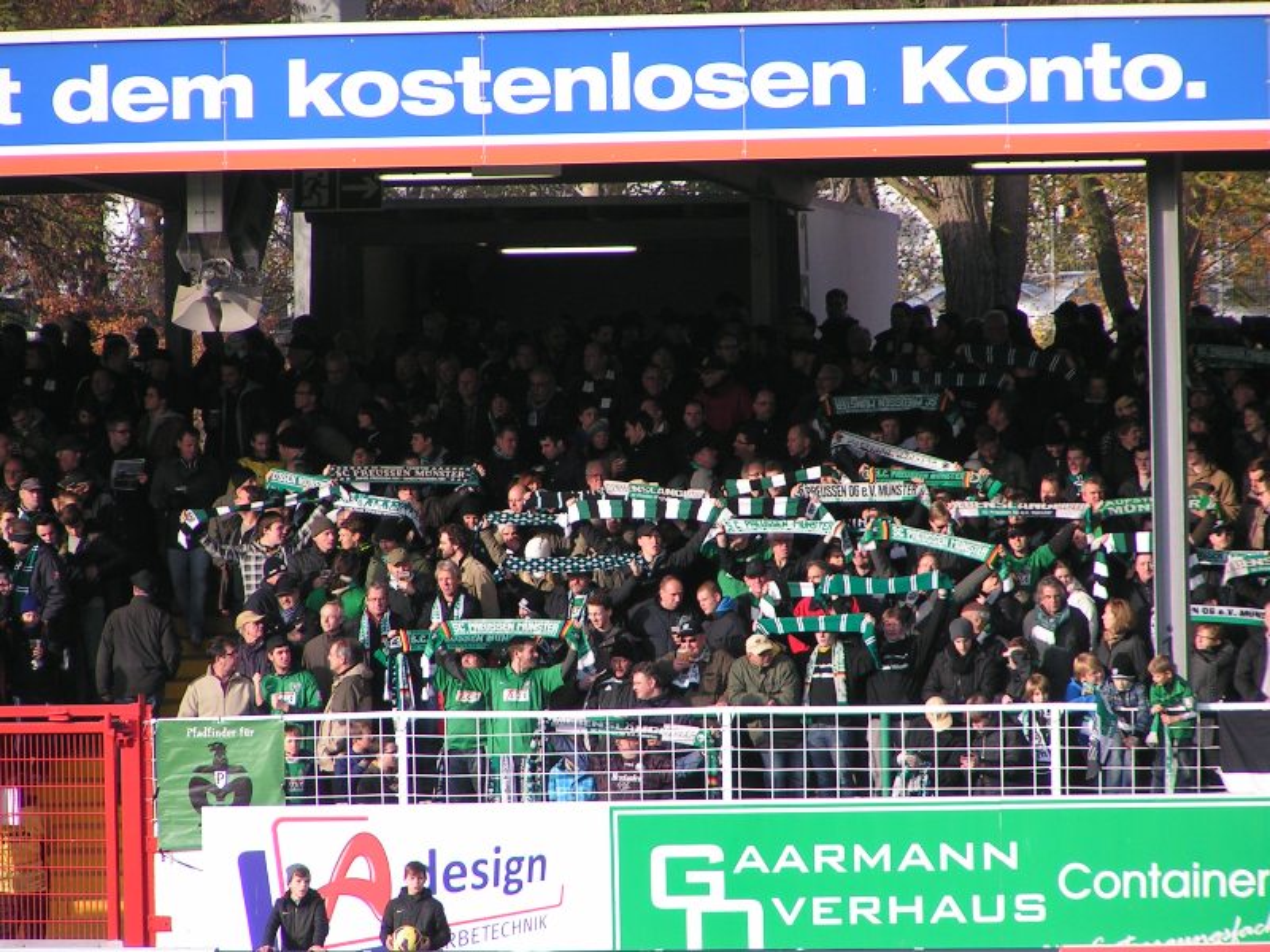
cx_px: 635
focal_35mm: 340
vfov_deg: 4.4
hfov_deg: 5.8
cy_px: 476
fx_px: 12474
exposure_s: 1/320
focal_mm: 52
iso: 50
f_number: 4
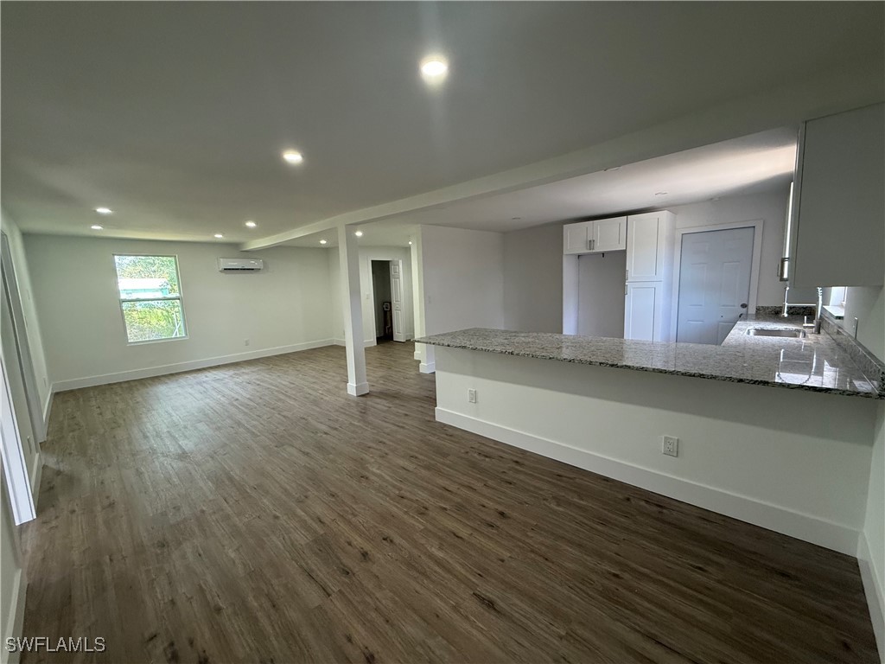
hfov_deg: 102.1
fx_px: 358
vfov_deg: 85.7
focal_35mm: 14
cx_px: 442
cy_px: 332
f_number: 2.2
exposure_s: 1/120
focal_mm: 2.22
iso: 320
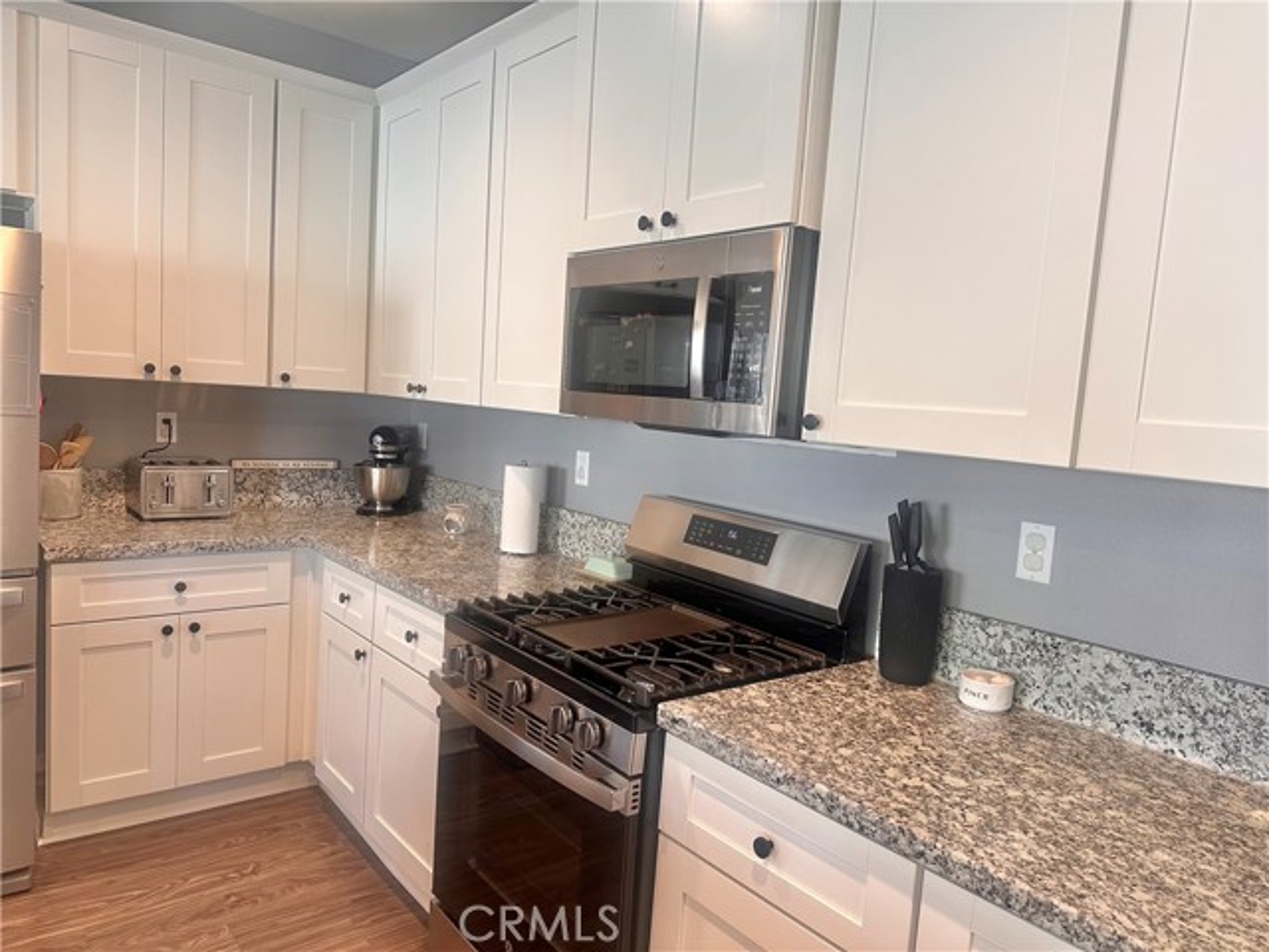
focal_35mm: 24
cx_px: 634
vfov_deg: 56.8
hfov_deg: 71.6
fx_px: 880
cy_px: 476
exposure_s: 1/120
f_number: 1.78
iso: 160
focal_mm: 6.86
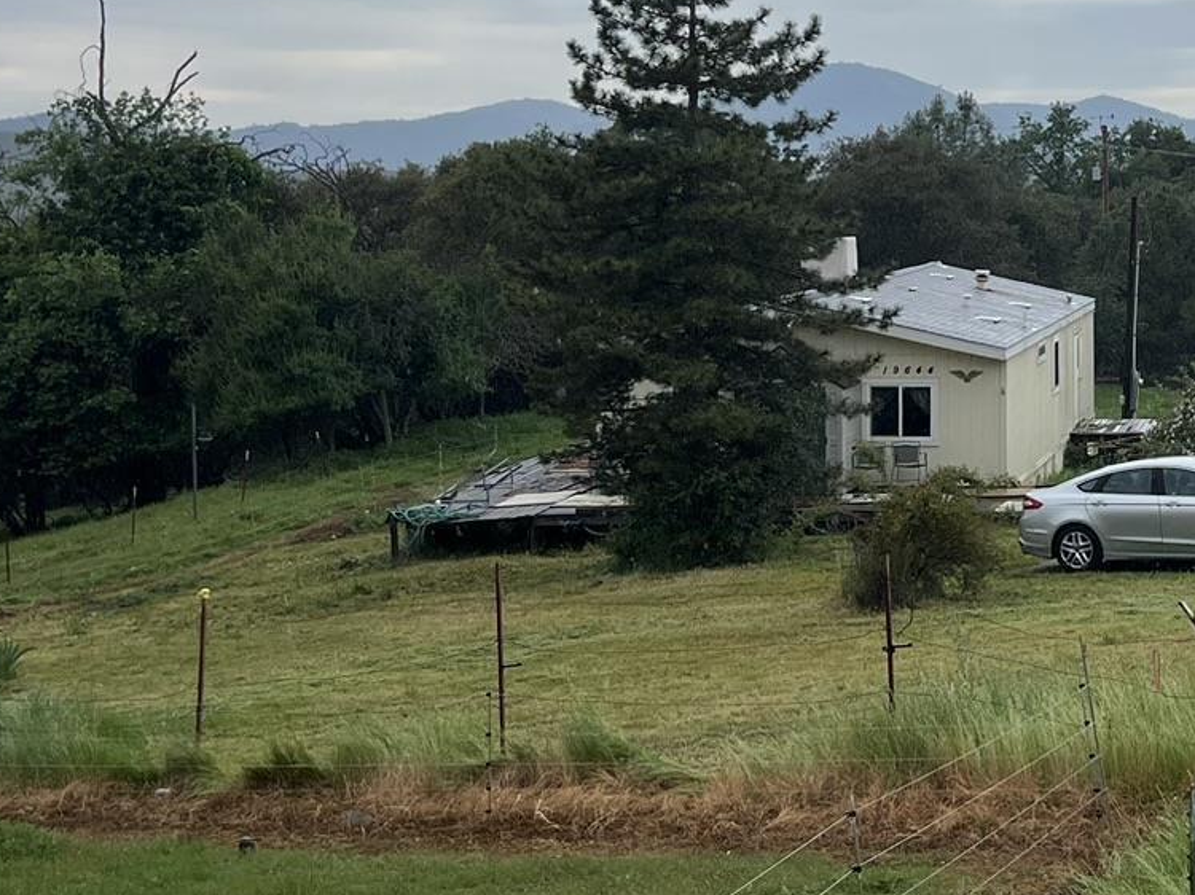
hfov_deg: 25.4
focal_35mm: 71
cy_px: 263
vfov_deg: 20.6
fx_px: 2450
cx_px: 1327
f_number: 1.6
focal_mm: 5.1
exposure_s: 1/1441
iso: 50
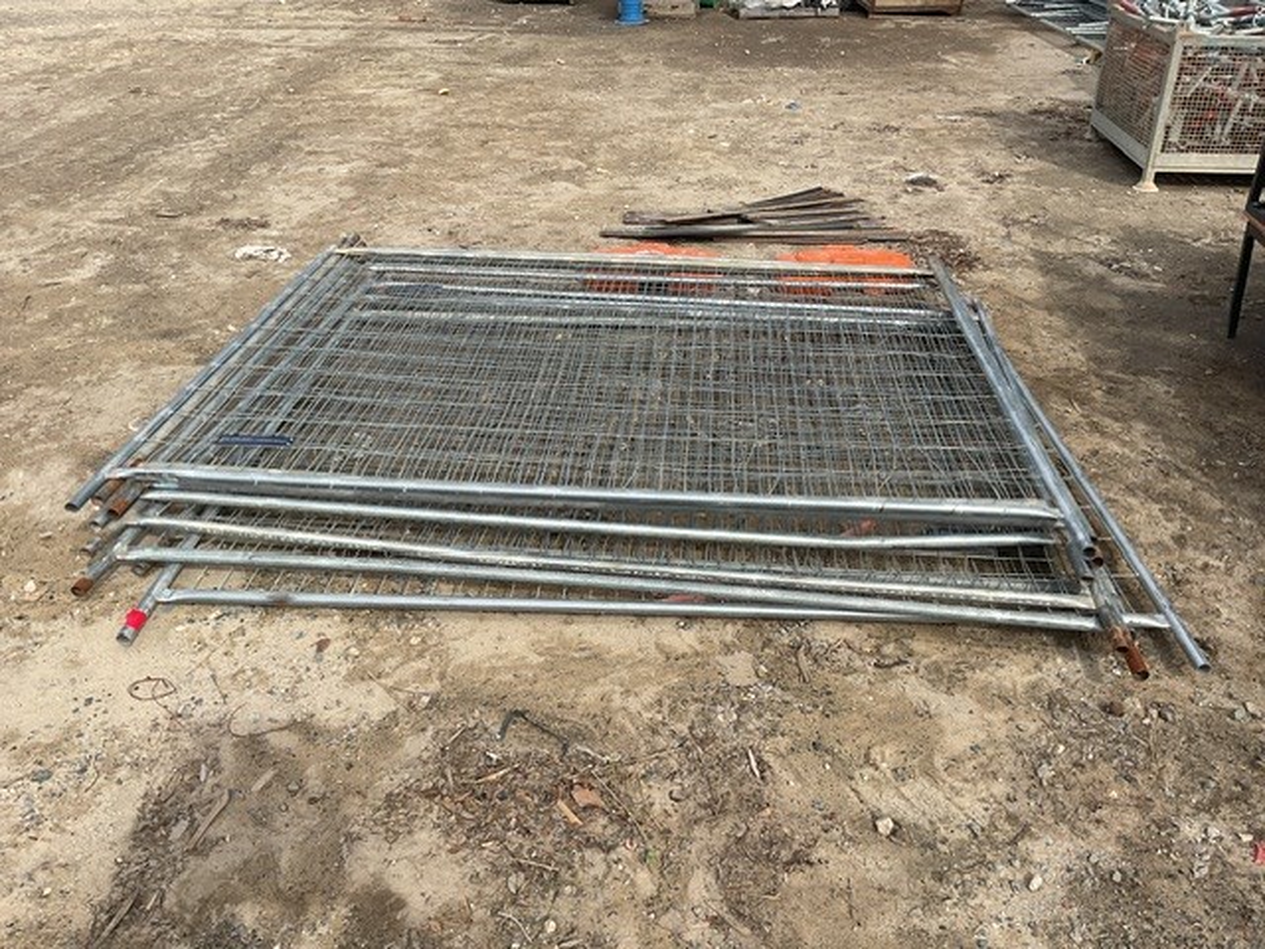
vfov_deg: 48.2
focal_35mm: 29
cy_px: 474
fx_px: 1060
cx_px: 632
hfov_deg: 61.7
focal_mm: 3
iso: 16
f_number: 1.8
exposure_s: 1/1534
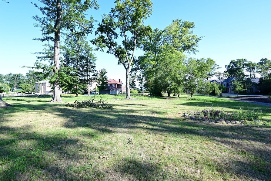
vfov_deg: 70.4
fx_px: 128
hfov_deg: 93.2
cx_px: 127
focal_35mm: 17
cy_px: 88
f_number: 8
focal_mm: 14
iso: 500
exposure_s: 1/320
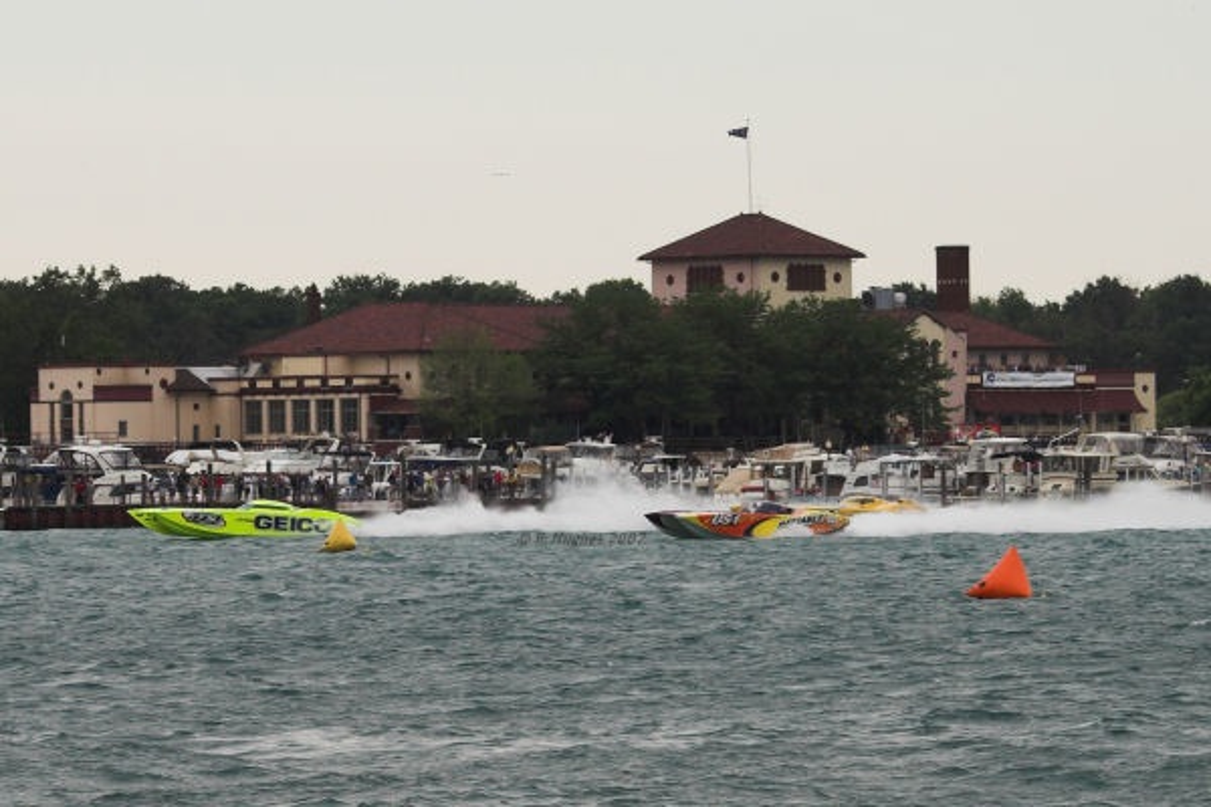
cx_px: 606
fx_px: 5298
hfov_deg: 13.0
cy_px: 404
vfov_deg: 8.7
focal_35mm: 158
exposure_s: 1/200
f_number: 11
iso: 200
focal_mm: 105
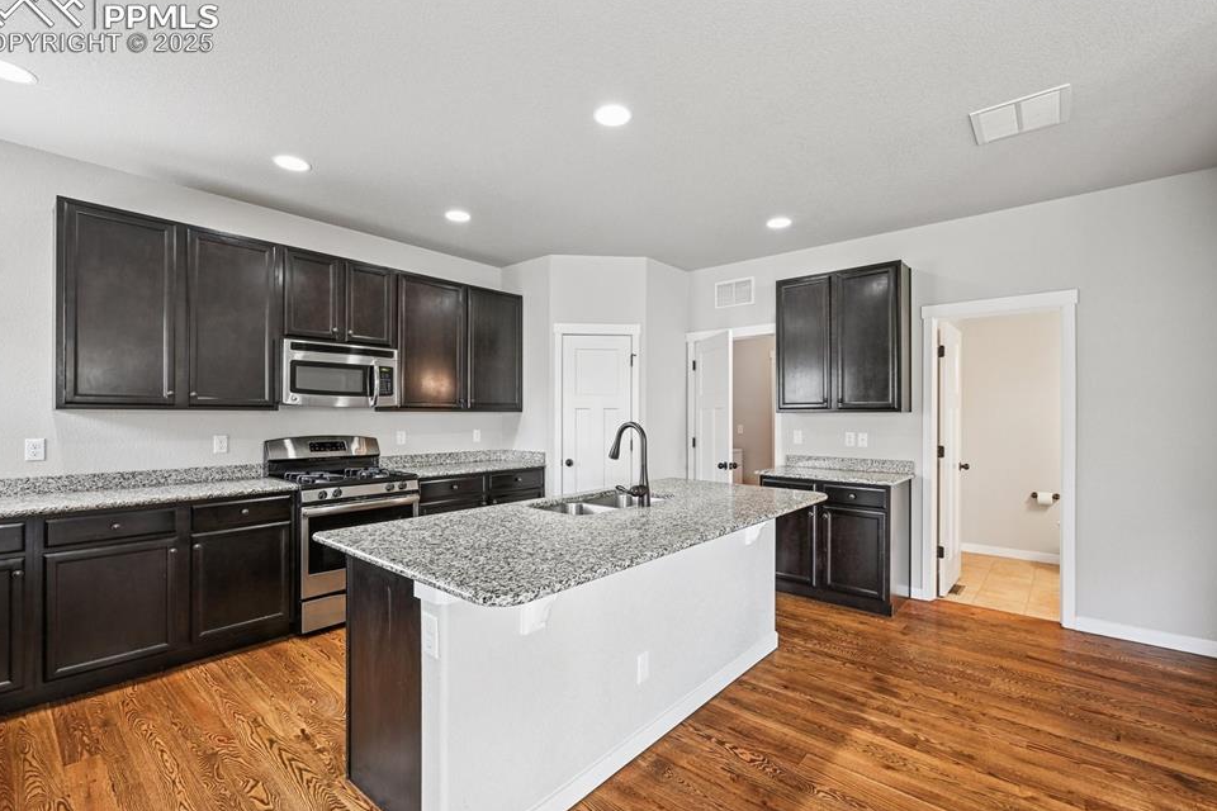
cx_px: 614
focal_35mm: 16
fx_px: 541
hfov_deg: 96.7
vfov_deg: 73.7
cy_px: 414
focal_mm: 15
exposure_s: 1/4
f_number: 11
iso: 800
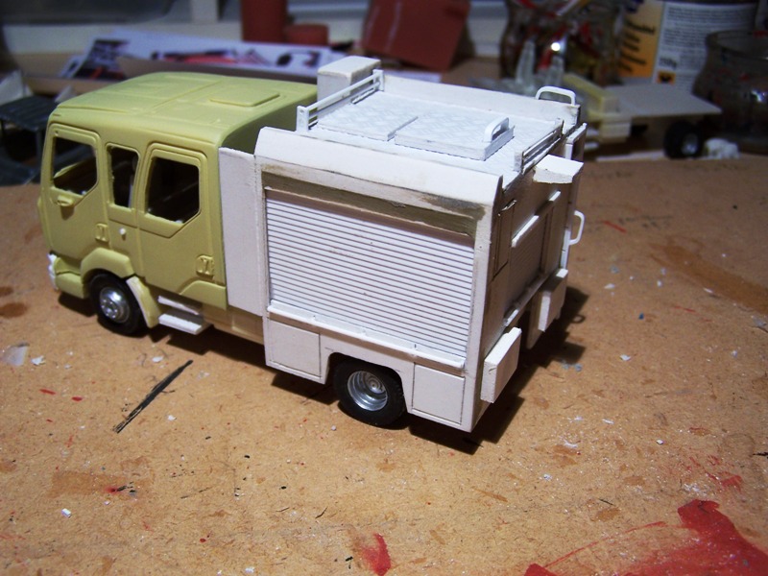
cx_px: 384
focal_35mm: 38
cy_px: 288
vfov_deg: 37.7
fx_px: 843
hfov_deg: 49.0
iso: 80
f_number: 2.8
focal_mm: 6.3
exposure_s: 1/30
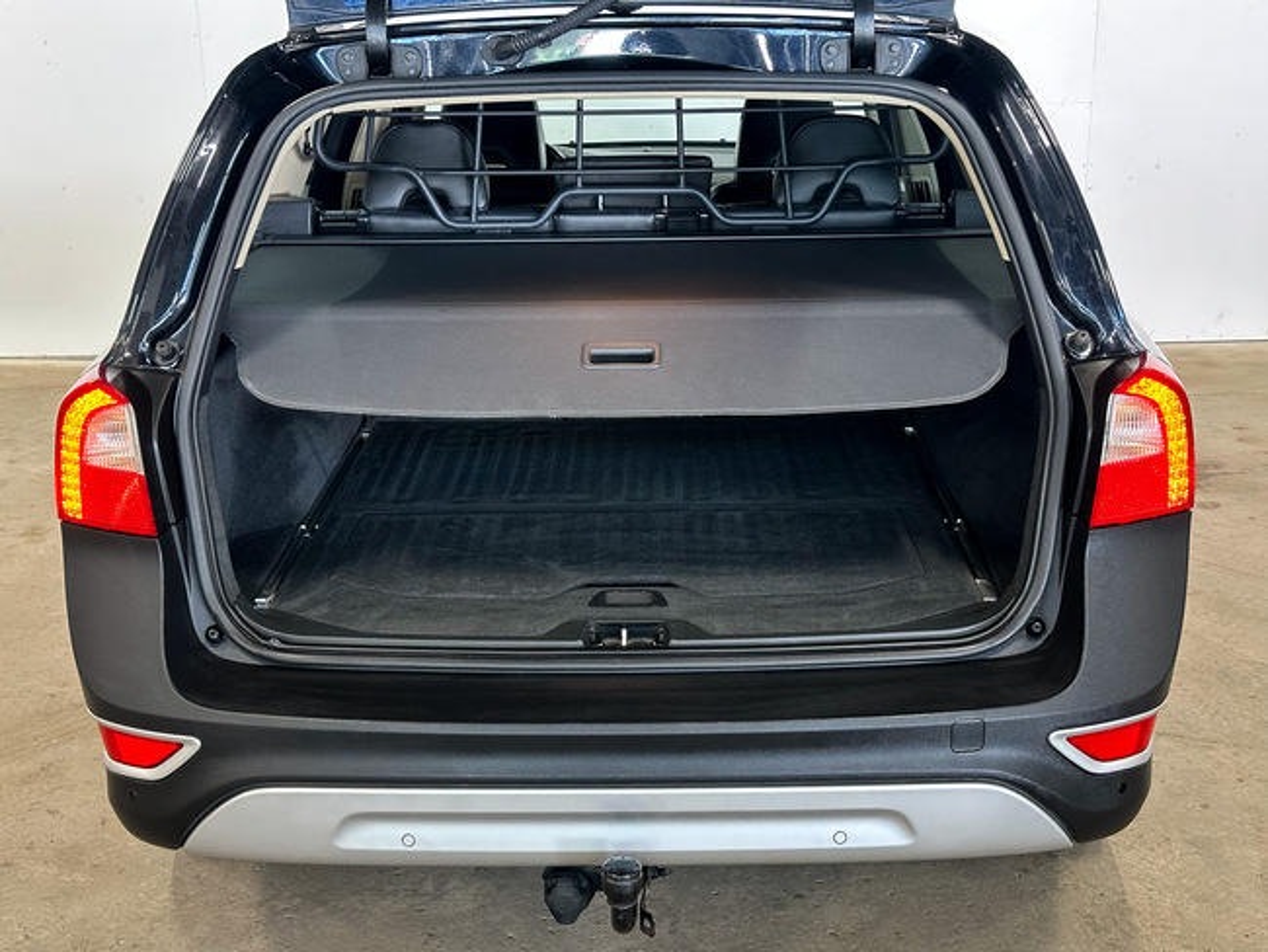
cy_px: 476
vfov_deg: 30.3
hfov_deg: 39.6
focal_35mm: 48
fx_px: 1759
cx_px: 634
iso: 400
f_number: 1.8
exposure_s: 1/40
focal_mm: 6.86
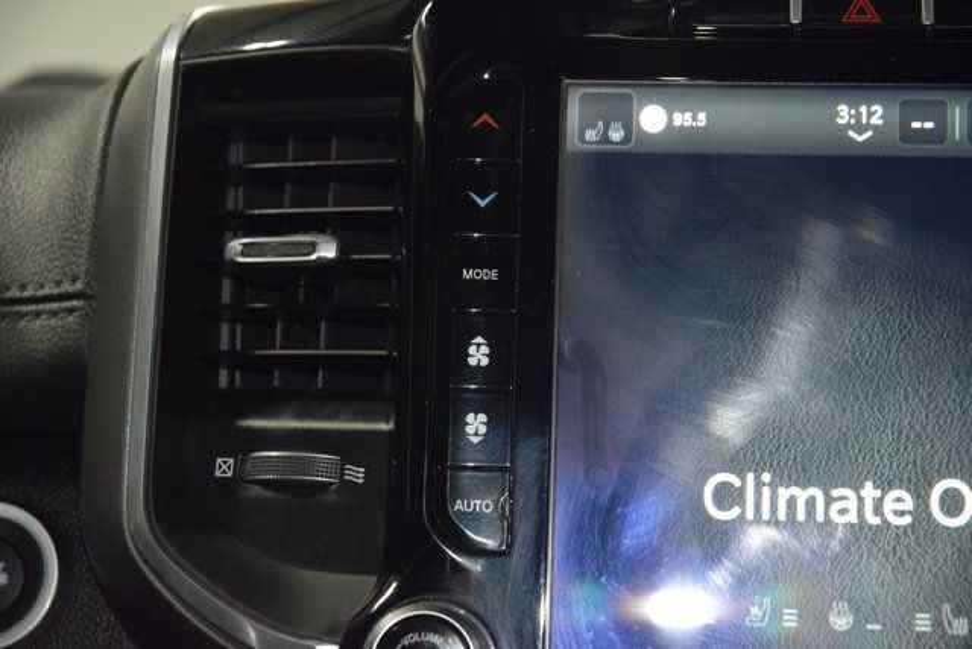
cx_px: 486
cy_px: 324
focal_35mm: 105
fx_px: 2835
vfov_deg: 13.0
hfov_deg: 19.5
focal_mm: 70
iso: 1400
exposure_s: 1/40
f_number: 4.5
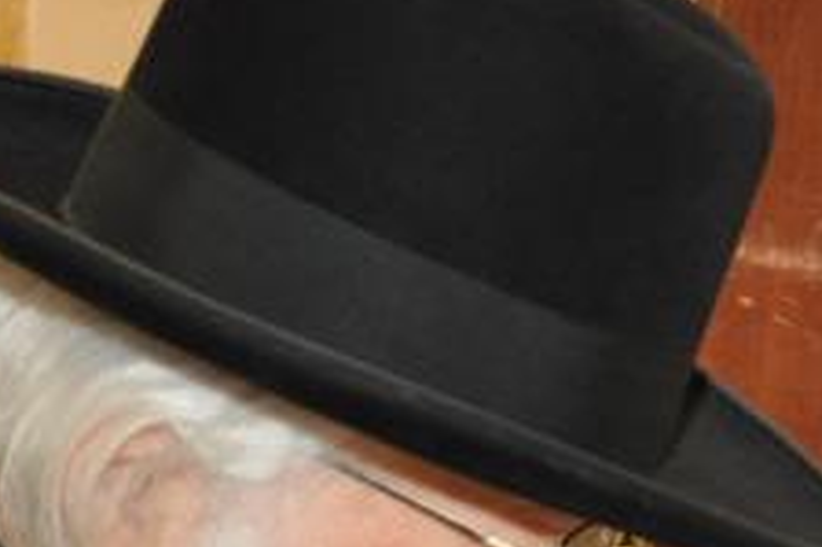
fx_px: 5932
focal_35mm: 260
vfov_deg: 5.2
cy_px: 811
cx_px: 481
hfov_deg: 7.9
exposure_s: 1/80
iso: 800
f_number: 5.6
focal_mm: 38
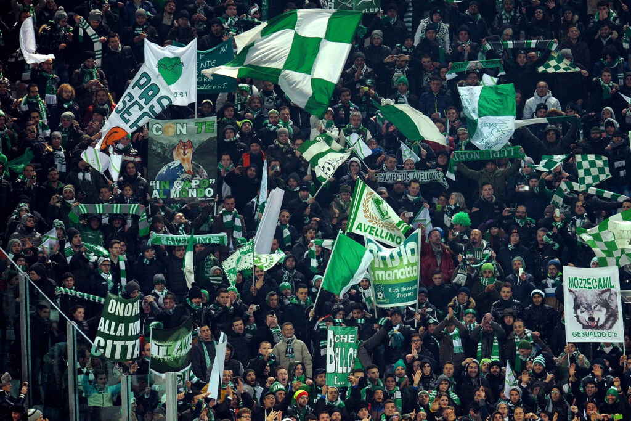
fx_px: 7362
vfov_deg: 3.3
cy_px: 210
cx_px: 316
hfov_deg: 4.9
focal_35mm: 420
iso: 1600
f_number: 4
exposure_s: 1/500
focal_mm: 420
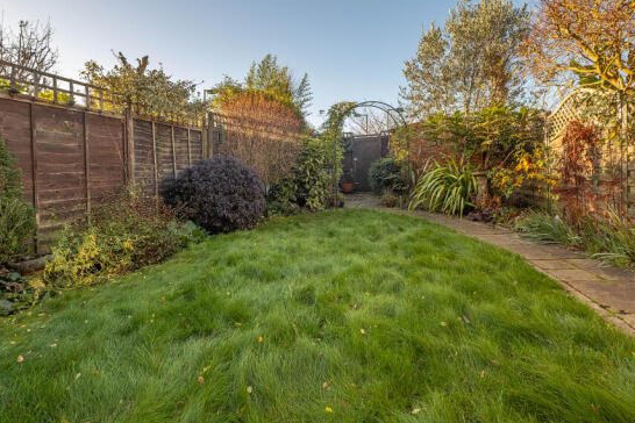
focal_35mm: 18
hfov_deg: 89.9
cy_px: 191
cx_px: 333
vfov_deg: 67.2
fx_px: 317
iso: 400
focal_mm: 10
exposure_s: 1/125
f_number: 8
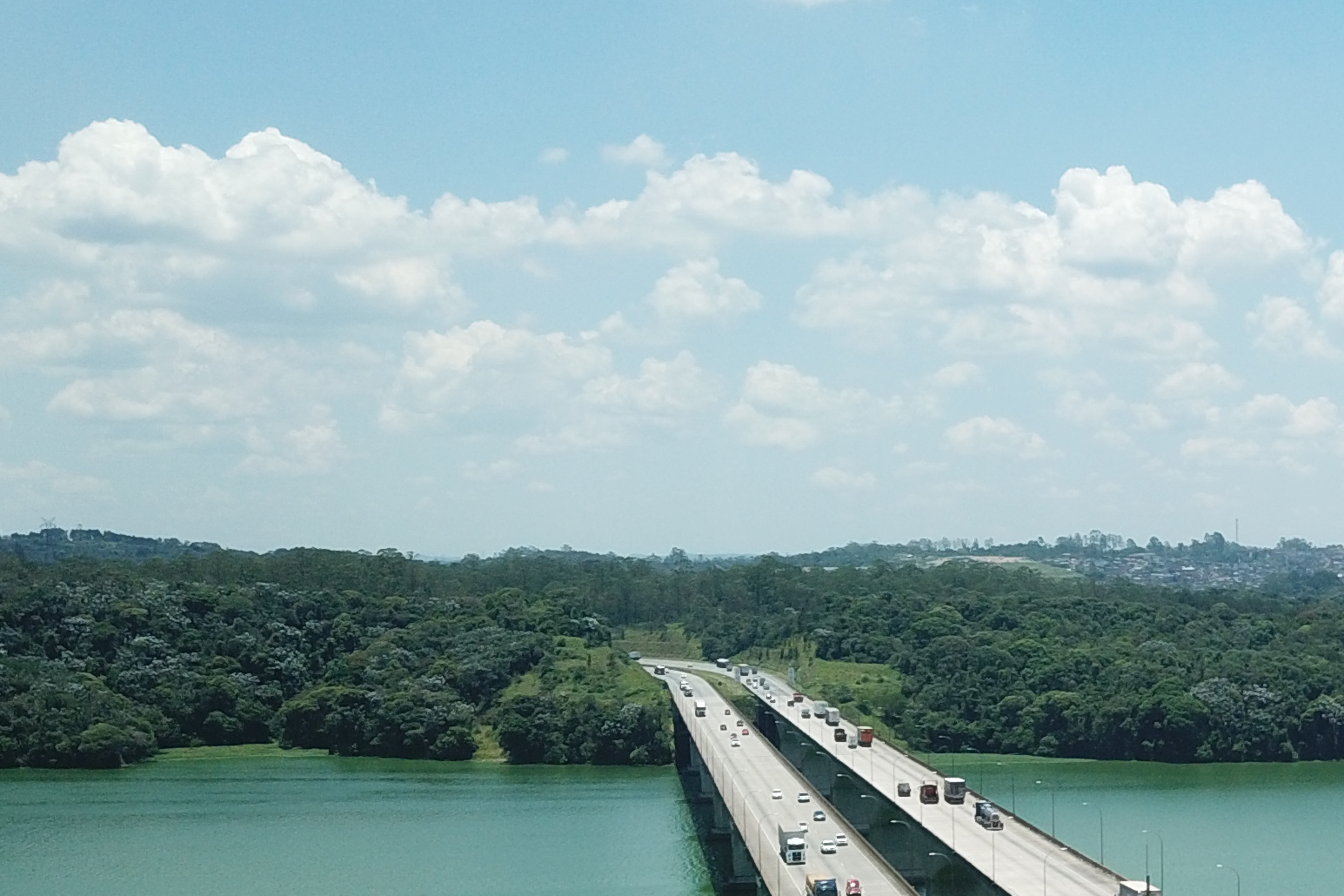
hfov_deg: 27.0
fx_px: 2613
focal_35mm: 70
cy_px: 812
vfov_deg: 19.1
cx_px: 1399
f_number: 2.2
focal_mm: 4.73
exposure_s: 1/1727
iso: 100
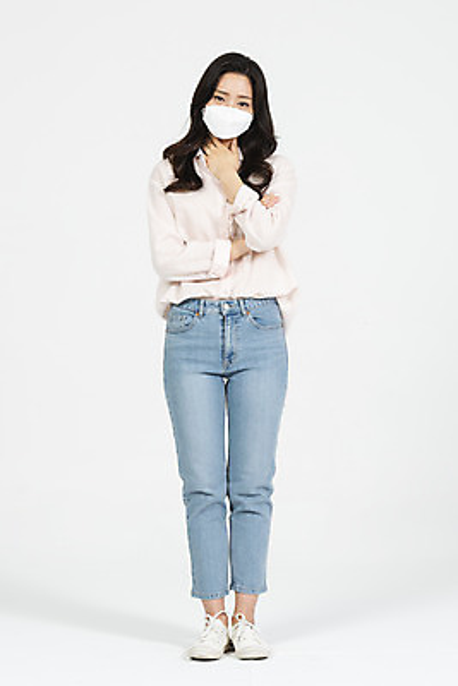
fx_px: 1868
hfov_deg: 14.0
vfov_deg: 20.8
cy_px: 343
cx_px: 229
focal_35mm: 98
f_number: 13
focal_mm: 98
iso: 100
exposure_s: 1/125
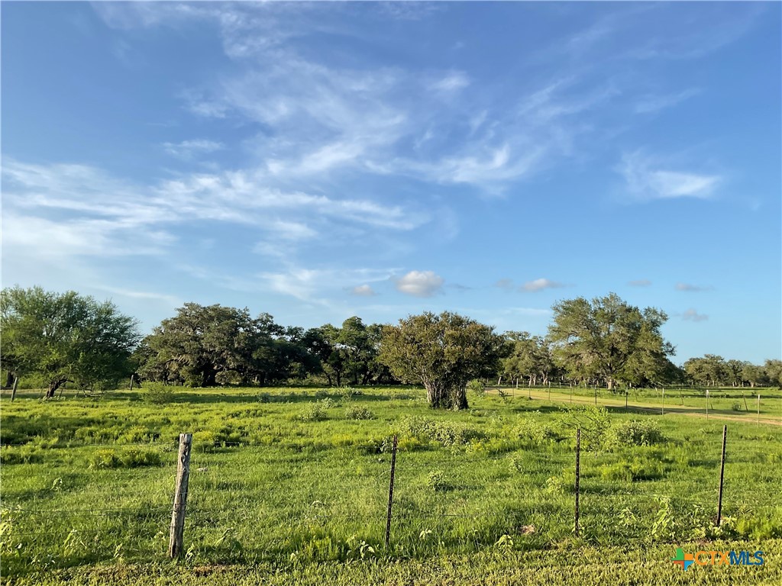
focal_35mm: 29
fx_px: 655
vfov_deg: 48.2
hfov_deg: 61.7
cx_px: 391
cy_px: 293
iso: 16
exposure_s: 1/1490
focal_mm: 3
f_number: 1.8
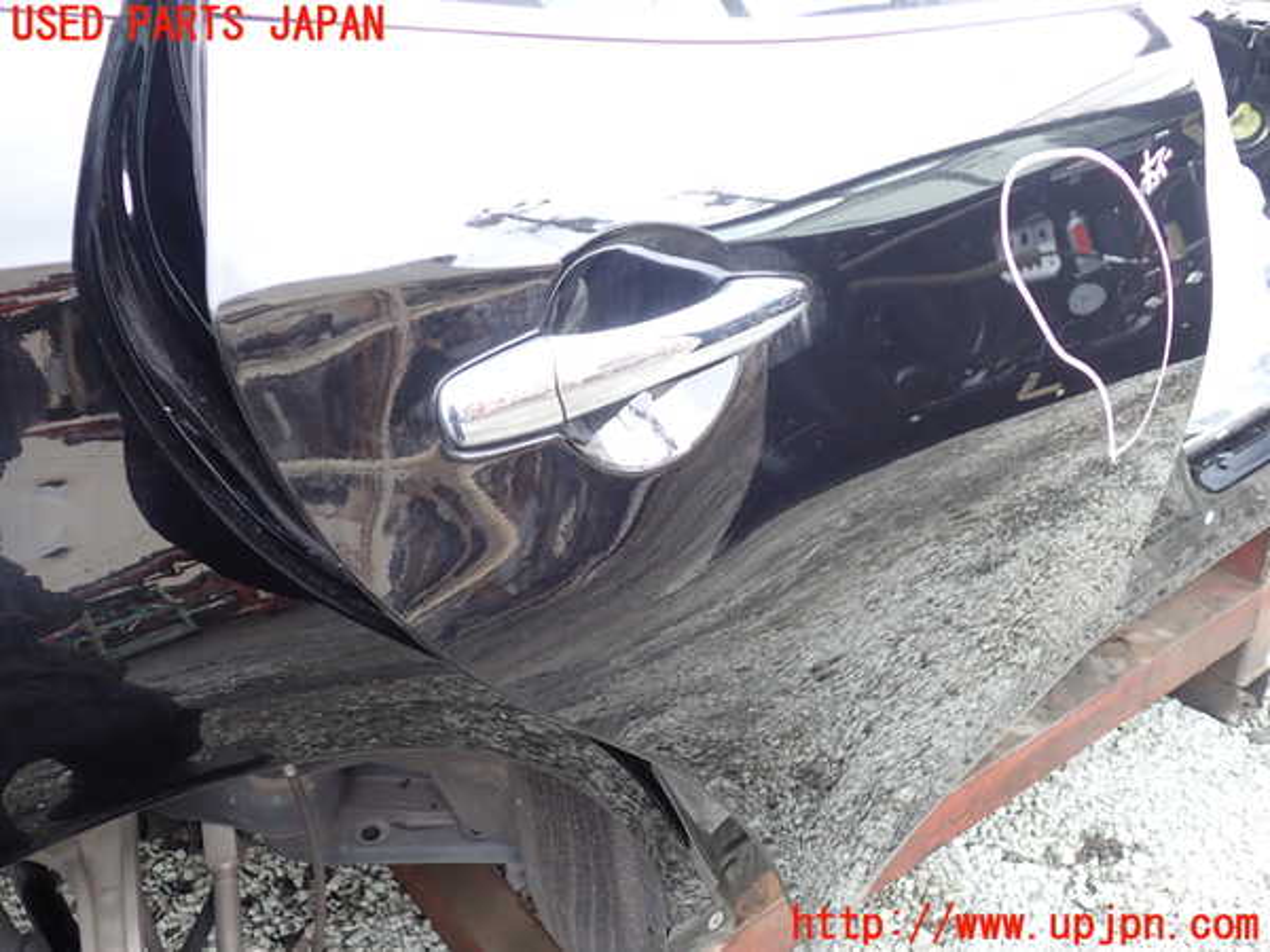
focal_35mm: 30
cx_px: 635
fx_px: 1101
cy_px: 476
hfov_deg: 60.0
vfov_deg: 46.8
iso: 100
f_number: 2.3
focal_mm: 5.4
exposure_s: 1/60
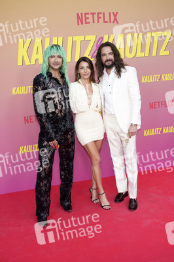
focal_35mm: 37
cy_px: 131
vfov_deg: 51.9
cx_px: 87
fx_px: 269
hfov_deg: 35.9
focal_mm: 37
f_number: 6.3
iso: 640
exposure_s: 1/160
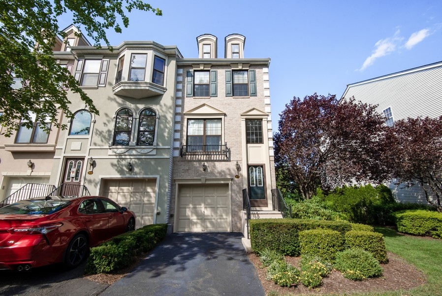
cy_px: 148
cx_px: 221
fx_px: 197
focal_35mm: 16
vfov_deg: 73.8
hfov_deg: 96.7
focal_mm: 16
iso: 400
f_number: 14
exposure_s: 1/250
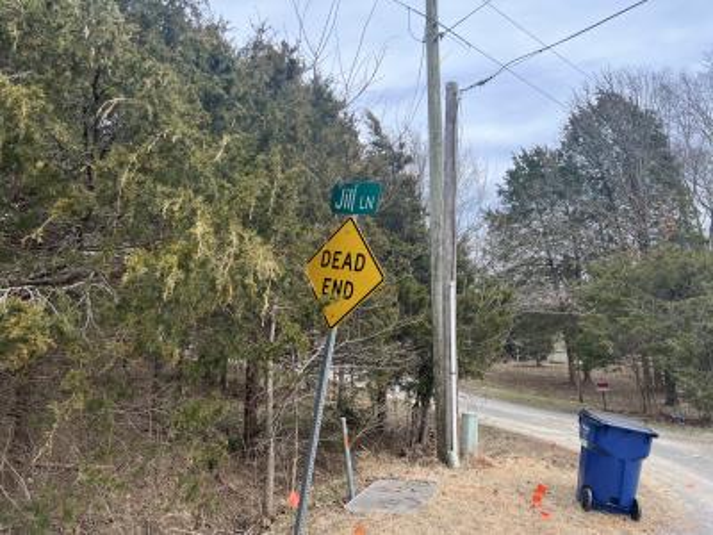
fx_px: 536
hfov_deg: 67.3
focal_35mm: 26
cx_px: 356
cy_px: 268
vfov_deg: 53.1
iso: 50
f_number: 1.5
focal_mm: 5.7
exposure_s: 1/1000
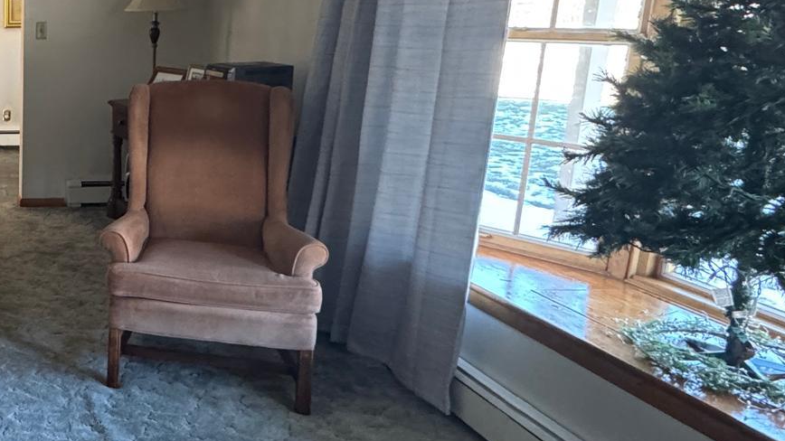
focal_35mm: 36
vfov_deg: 32.6
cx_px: -80
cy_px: 150
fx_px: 749
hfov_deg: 43.0
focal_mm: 2.22
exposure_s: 1/60
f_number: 2.2
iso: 500
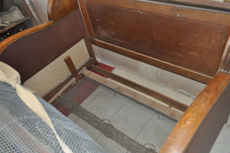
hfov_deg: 58.8
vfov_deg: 41.0
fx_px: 204
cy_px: 77
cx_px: 117
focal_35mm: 32
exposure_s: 1/60
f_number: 3.8
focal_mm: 20
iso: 800
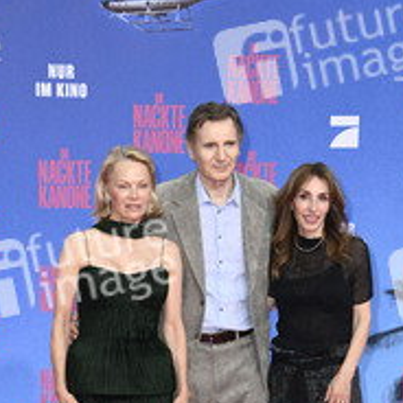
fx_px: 1699
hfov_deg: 13.5
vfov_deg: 13.4
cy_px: 381
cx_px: 127
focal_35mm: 129
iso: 250
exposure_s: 1/250
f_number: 6.3
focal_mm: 70
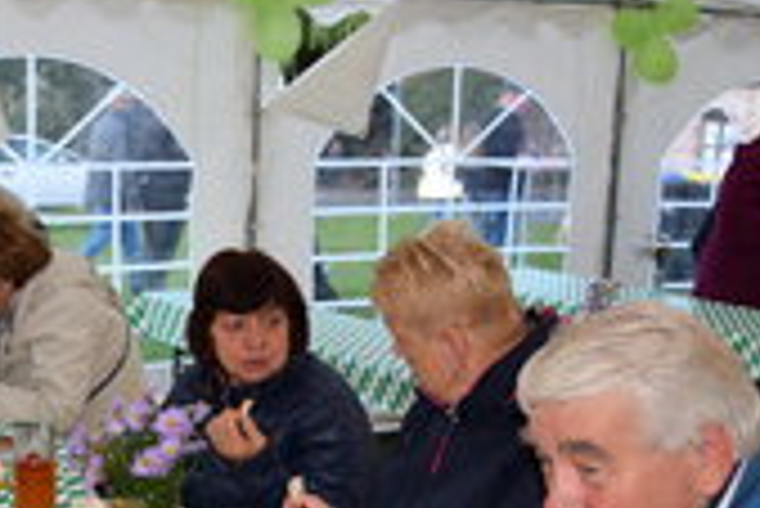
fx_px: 2624
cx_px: 148
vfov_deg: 11.0
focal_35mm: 124
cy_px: 461
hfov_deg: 16.4
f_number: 4.5
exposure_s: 1/80
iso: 800
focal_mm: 35
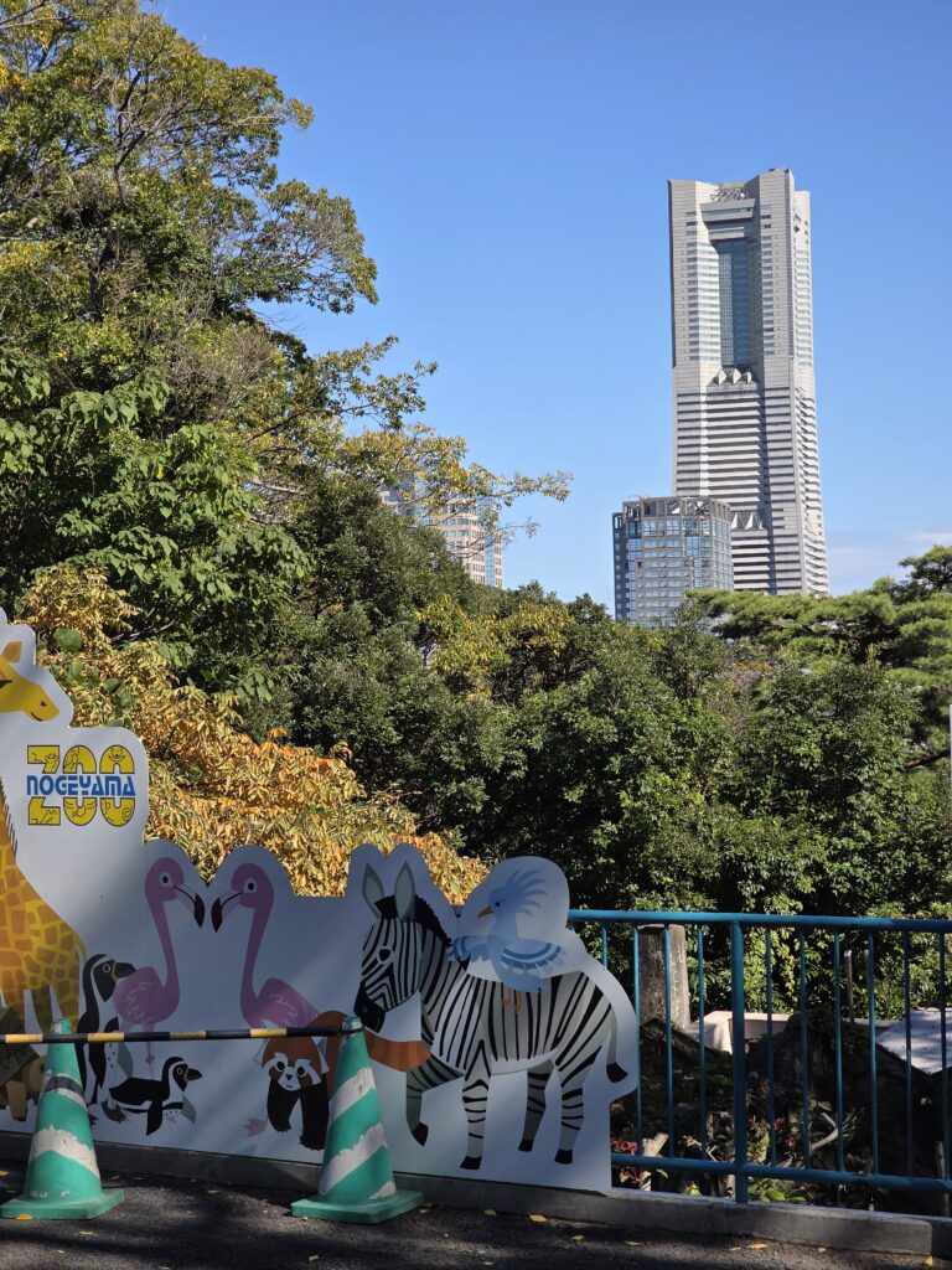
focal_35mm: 69
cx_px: 476
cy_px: 635
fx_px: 2530
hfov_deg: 21.3
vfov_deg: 28.2
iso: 50
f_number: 2.4
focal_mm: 7.9
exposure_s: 1/1989
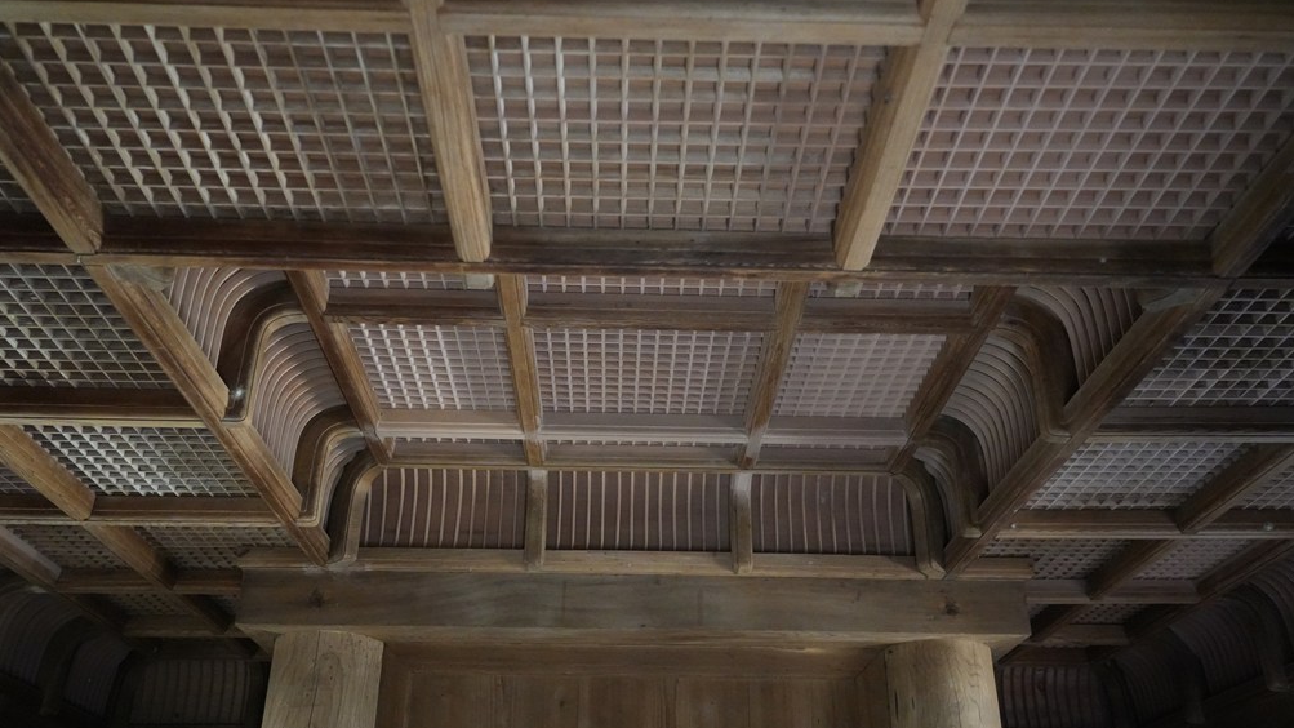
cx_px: 637
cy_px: 403
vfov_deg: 37.7
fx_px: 1064
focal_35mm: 31
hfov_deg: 62.6
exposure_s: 1/100
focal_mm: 29
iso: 12800
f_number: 4
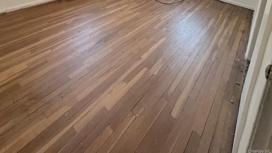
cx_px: 136
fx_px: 151
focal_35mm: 21
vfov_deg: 38.6
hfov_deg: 83.8
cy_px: -33
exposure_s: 1/120
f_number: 2.2
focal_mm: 2.22
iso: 250
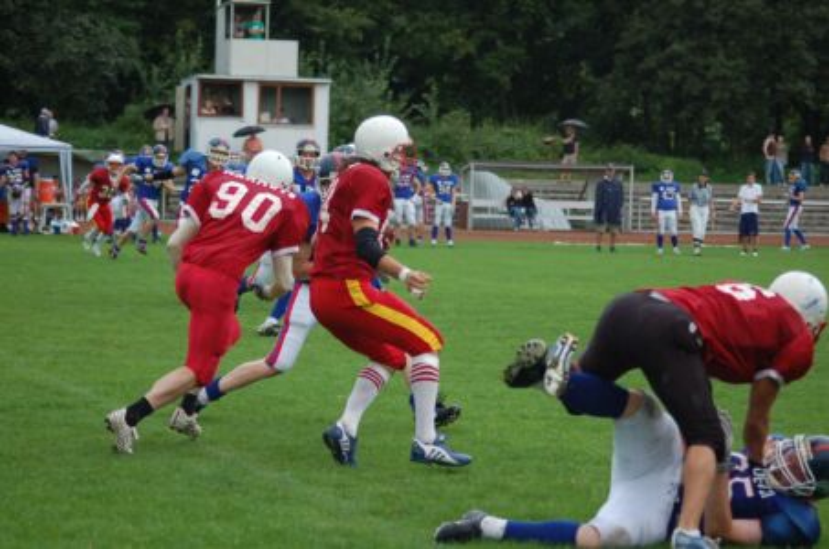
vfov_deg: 11.1
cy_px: 274
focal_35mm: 123
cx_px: 414
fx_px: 2826
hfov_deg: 16.7
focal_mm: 82
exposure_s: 1/500
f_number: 4
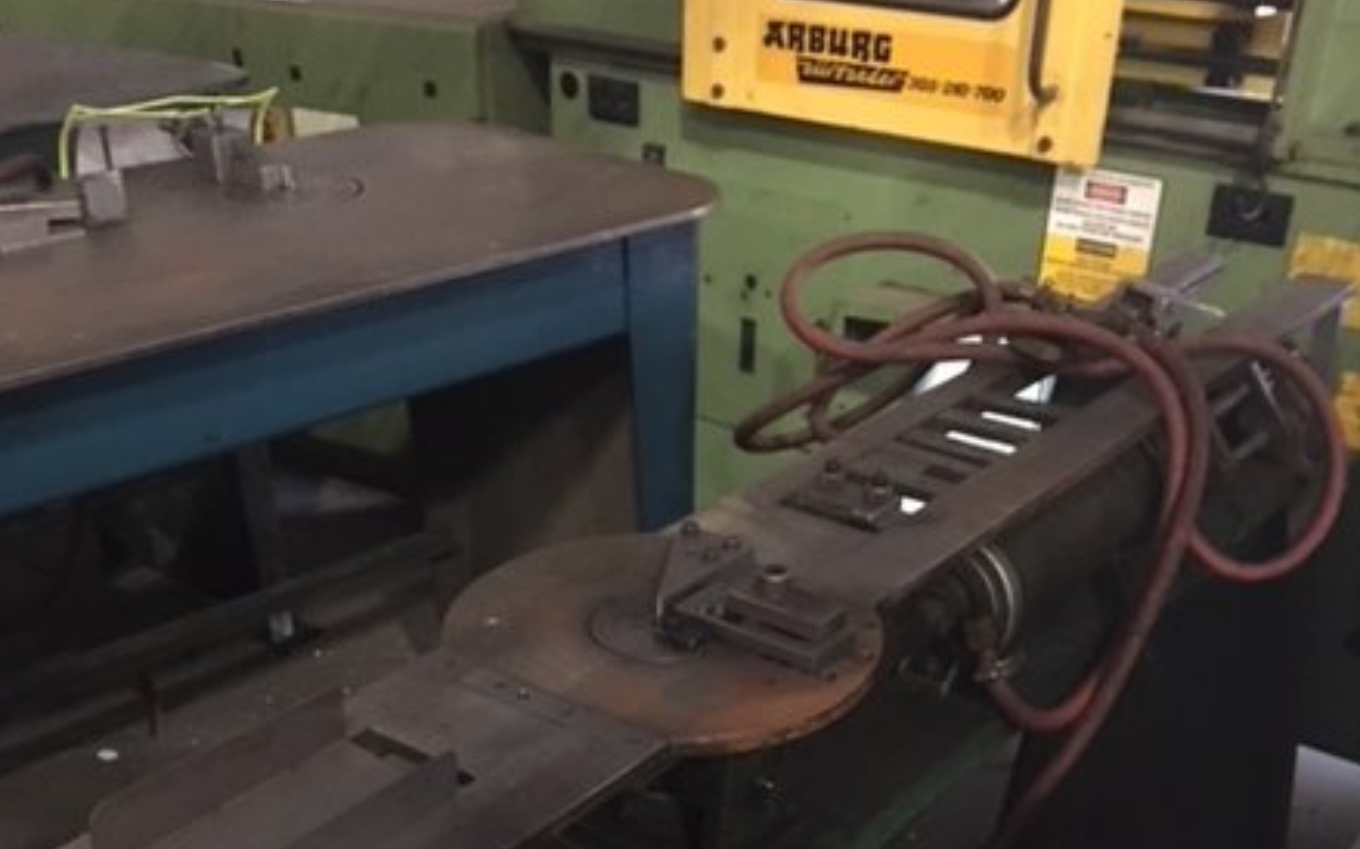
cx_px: 666
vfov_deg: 28.7
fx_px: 1556
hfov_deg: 47.2
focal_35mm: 42
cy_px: 843
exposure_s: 1/15
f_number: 2.2
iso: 500
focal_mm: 4.15
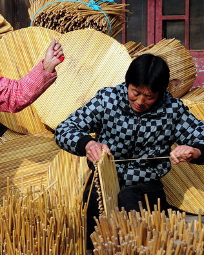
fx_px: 1532
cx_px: 42
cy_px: 128
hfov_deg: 7.6
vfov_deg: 9.5
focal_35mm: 203
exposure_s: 1/320
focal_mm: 95
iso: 250
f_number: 9
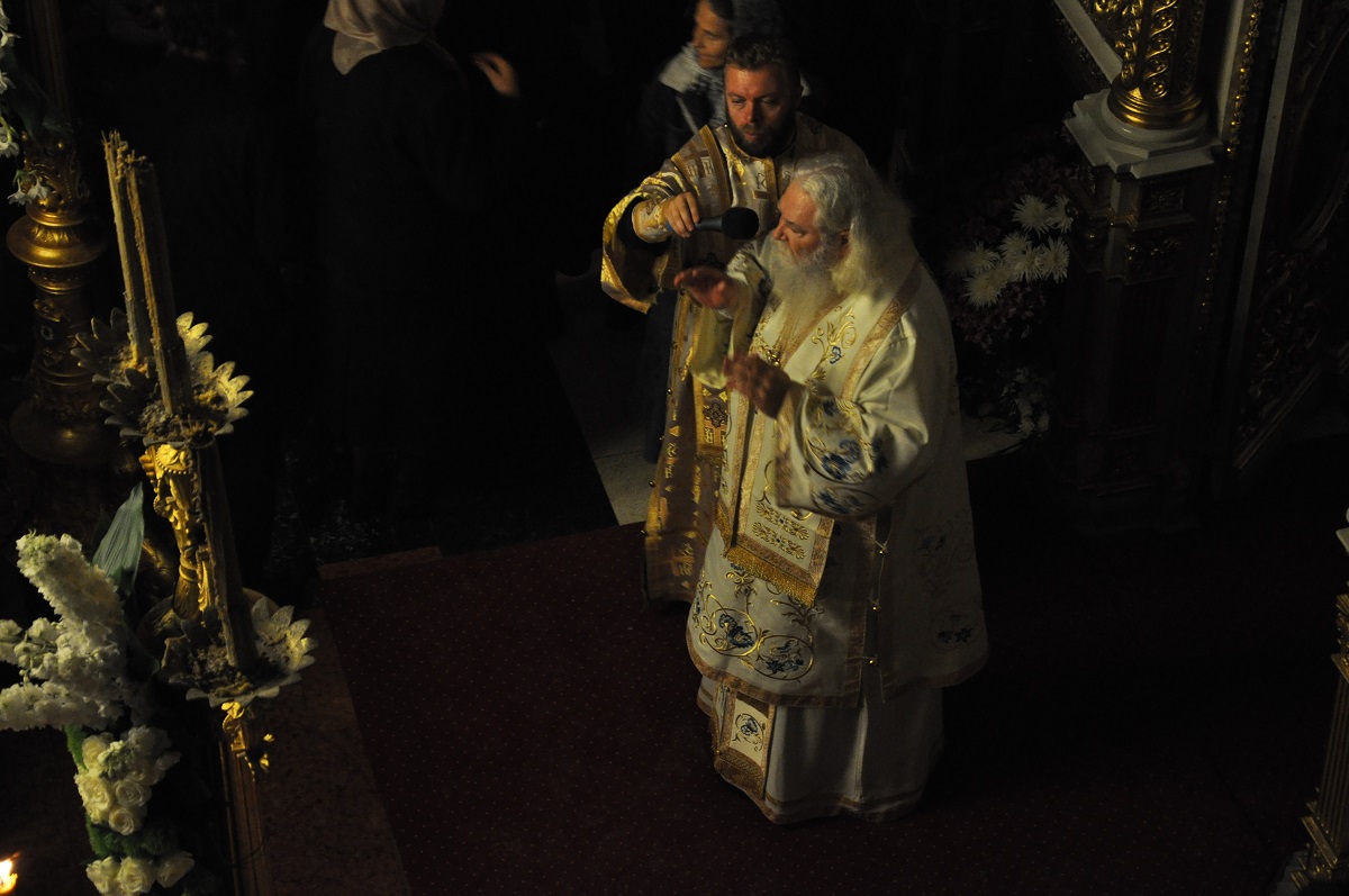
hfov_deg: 21.9
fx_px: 3481
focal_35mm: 93
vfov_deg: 14.7
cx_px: 674
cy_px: 448
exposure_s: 1/25
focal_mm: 62
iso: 1600
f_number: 5.3
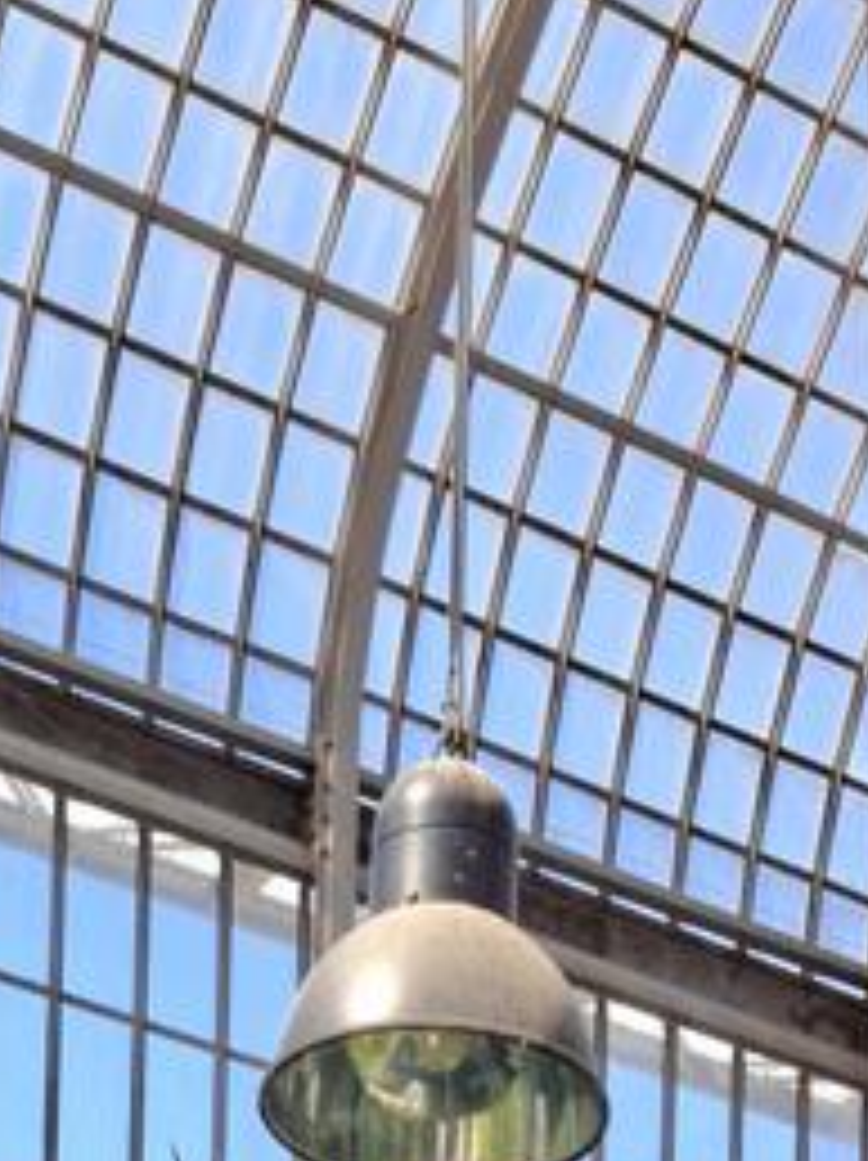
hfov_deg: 13.8
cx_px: 427
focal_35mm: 107
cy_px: 2691
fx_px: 3583
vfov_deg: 13.8
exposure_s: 1/284
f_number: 1.8
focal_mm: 5.54
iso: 50
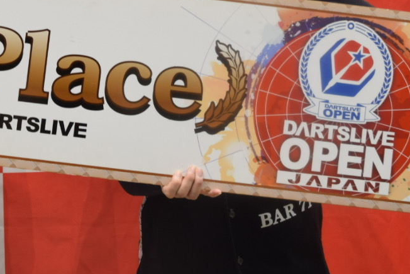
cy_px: 9
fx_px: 891
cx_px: 69
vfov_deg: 17.1
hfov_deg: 25.4
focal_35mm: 78
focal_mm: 21
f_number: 5
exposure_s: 1/60
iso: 500
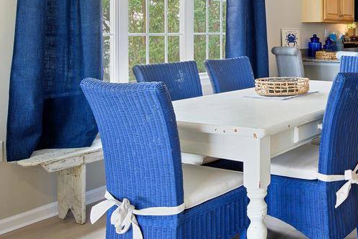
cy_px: 25
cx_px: 357
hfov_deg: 38.7
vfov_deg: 28.7
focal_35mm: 45
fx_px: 447
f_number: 8
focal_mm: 22
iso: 200
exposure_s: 1/1.43
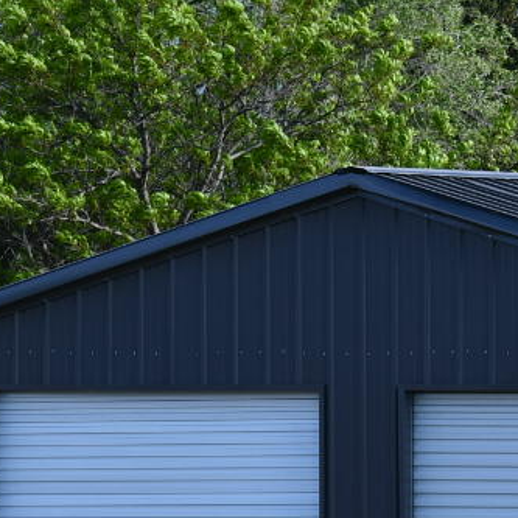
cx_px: 590
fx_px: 7348
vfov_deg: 4.0
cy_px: 627
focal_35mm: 434
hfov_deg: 4.0
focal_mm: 70
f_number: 8
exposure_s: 1/250
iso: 110
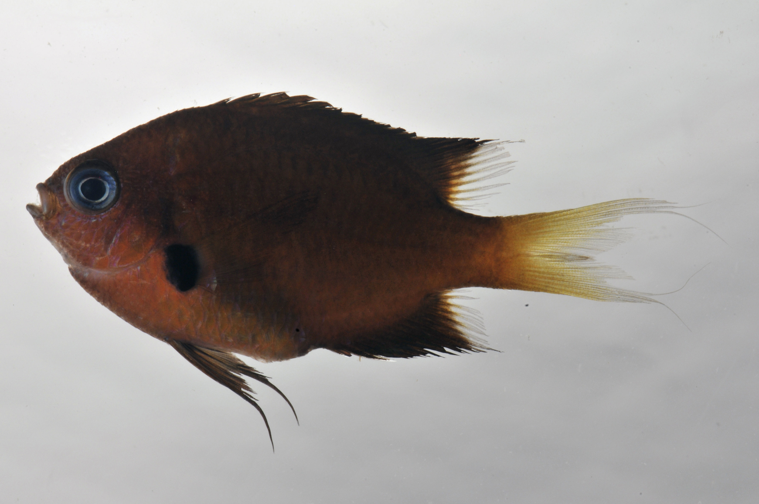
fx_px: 3317
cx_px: 380
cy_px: 252
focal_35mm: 158
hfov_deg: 13.1
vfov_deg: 8.7
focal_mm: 105
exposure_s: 1/60
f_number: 36
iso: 200
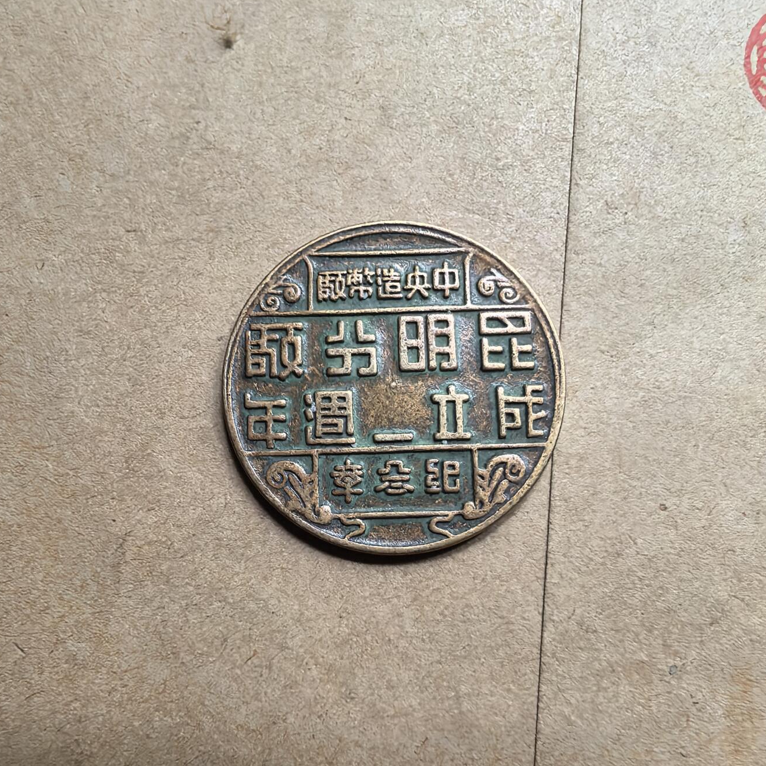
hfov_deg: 55.6
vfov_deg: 55.1
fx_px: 726
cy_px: 472
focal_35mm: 29
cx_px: 376
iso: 200
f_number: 2.2
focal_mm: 1.68
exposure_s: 1/33.3
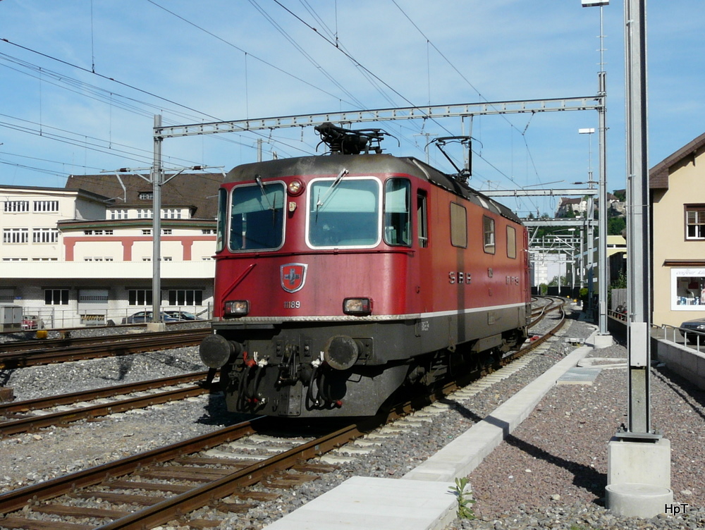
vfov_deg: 45.5
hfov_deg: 58.3
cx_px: 352
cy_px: 265
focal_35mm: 31
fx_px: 632
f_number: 6.3
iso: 100
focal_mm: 5.1
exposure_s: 1/500
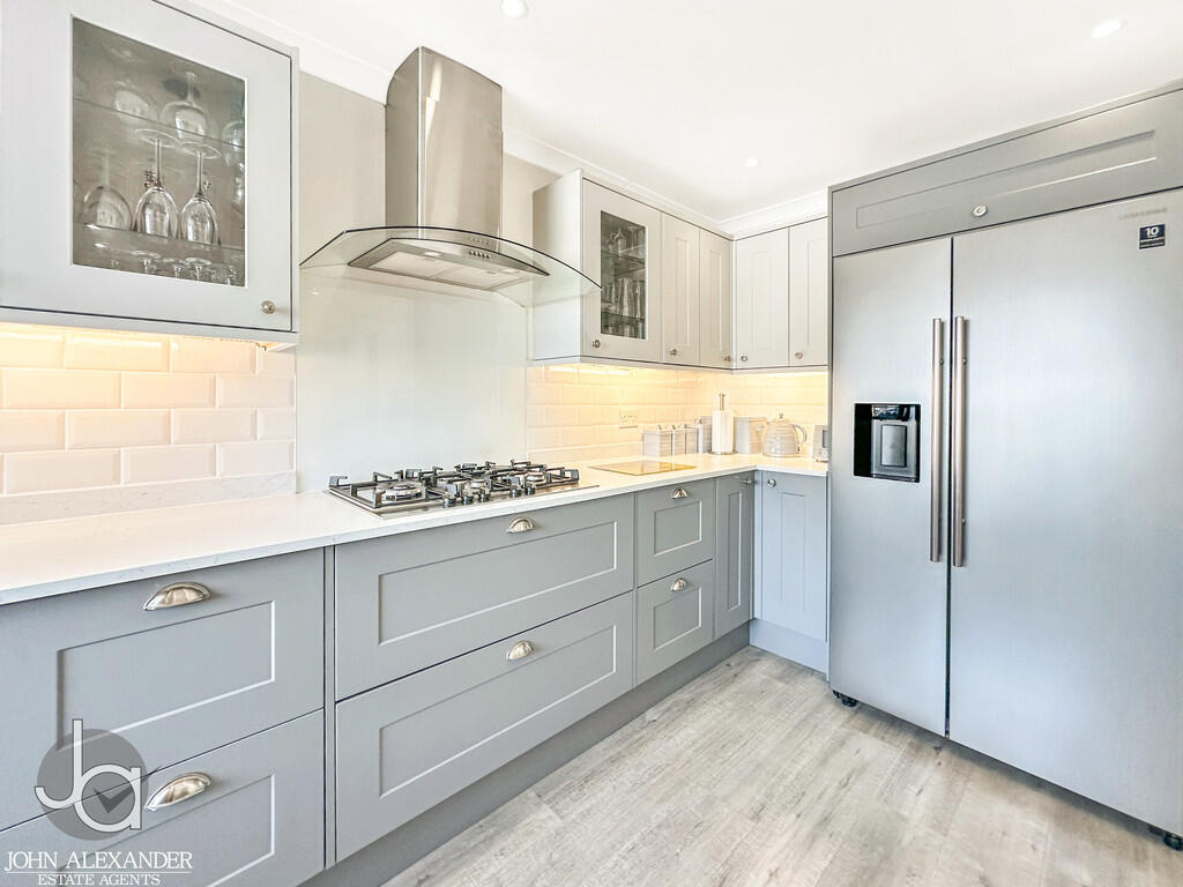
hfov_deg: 102.1
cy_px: 444
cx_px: 592
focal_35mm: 14
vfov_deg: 85.7
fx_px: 478
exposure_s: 1/100
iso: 125
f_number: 2.2
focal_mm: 2.22
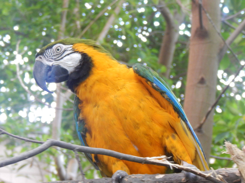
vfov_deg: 8.2
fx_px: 1288
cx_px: 122
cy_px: 92
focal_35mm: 182
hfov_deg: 10.9
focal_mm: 32.8
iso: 450
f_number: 5.3
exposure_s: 1/15
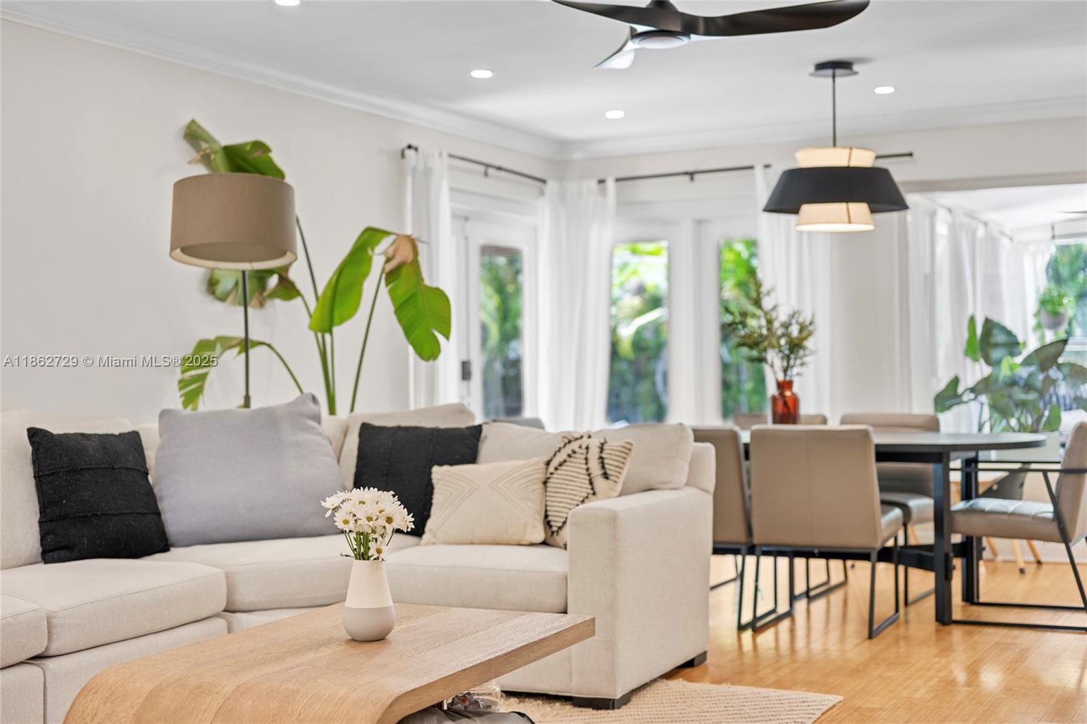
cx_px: 544
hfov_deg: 39.6
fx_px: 1509
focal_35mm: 50
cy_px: 362
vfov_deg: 27.0
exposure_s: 1/25
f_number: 2.2
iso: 125
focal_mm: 50
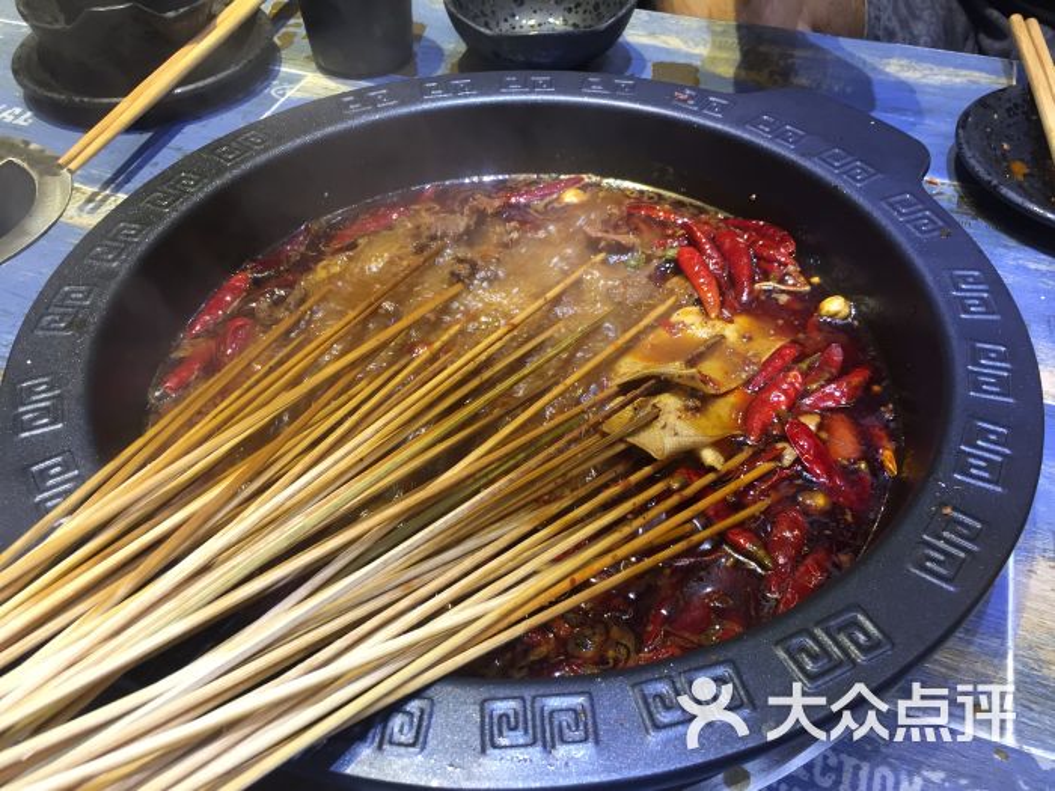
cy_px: 396
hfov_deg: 61.7
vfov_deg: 48.2
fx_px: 884
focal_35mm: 29
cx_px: 528
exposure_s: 1/33
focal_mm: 4.15
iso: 100
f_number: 2.2
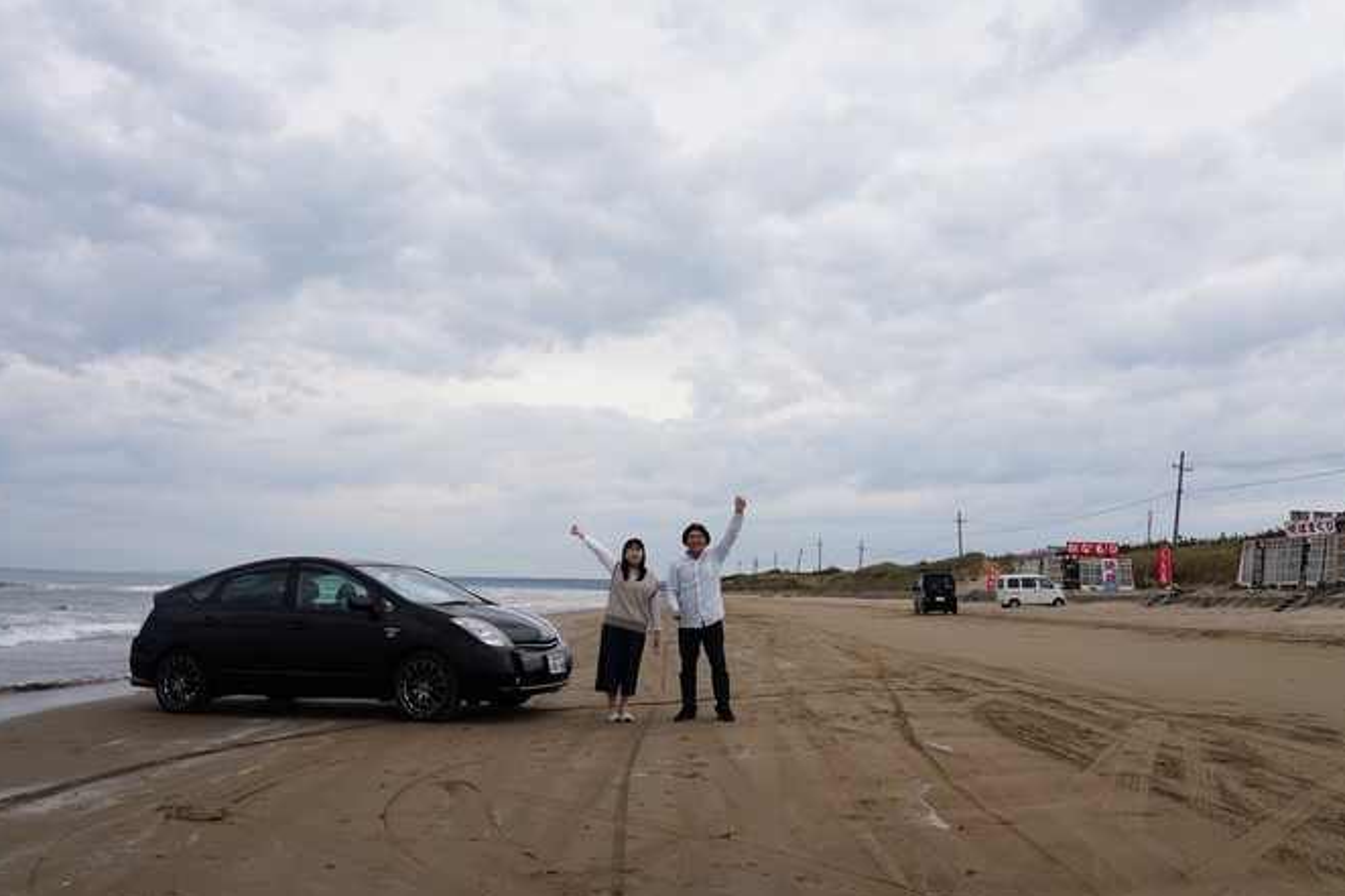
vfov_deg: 44.8
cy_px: 375
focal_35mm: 29
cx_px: 660
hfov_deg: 63.7
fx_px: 1083
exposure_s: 1/100
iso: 100
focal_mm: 24
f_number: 7.1
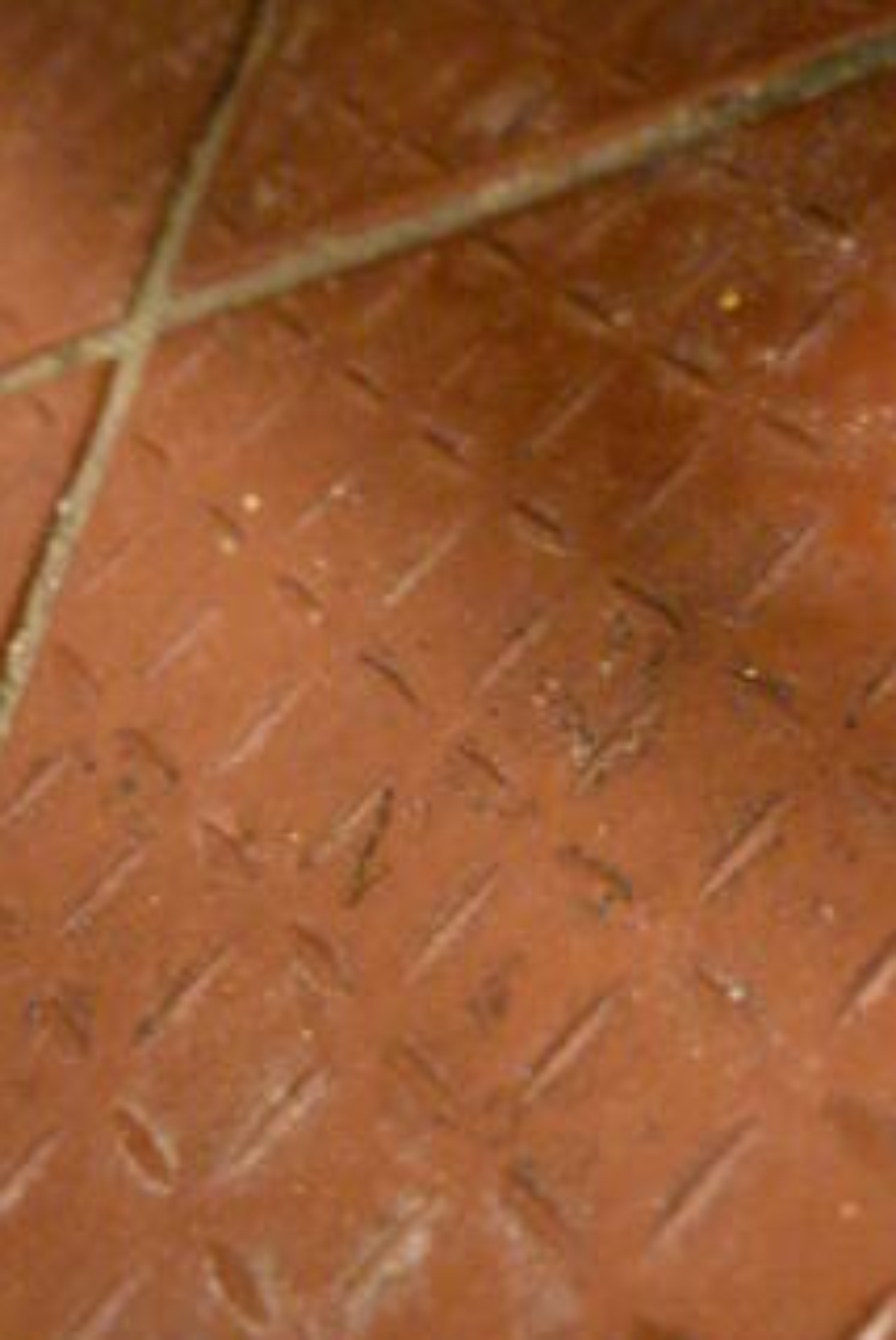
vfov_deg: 23.1
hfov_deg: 17.2
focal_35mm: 77
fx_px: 2868
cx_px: 971
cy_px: -442
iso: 8000
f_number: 3.5
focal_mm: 18
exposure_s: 1/125
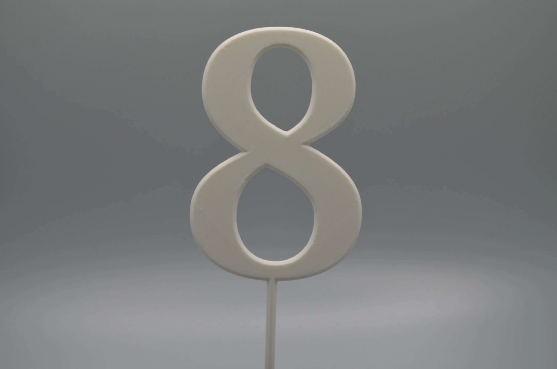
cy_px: 184
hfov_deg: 24.7
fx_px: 1274
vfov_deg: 16.5
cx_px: 278
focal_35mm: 82
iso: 200
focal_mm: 55
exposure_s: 1/200
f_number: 7.1
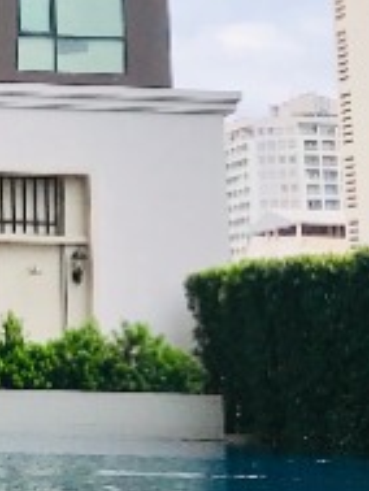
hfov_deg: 9.5
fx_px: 2101
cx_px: -322
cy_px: -200
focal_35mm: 148
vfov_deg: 12.8
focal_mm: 3.99
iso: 20
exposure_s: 1/1570
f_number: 1.8
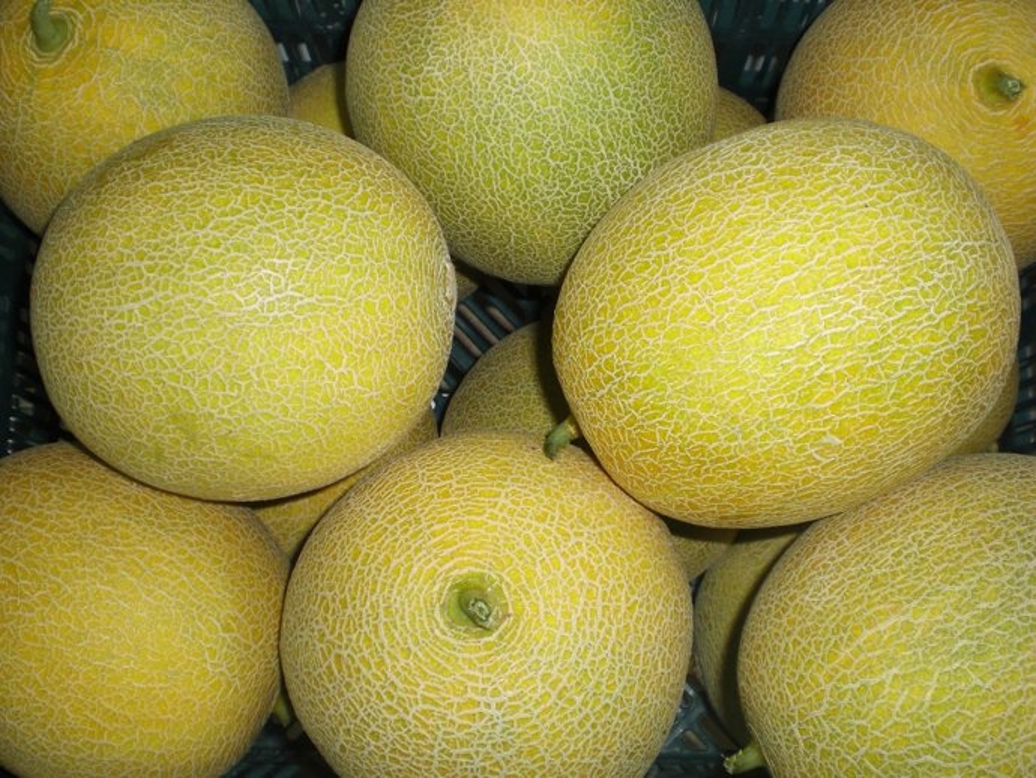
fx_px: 1138
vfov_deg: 37.7
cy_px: 389
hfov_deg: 49.0
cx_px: 518
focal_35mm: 38
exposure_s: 1/60
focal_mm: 6.3
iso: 100
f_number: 3.1
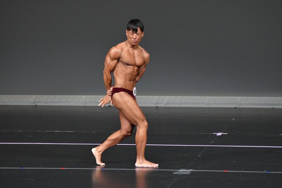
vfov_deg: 4.0
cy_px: 94
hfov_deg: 6.0
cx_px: 141
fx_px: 2701
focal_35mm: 345
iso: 4000
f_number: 5.6
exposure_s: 1/400
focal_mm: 230
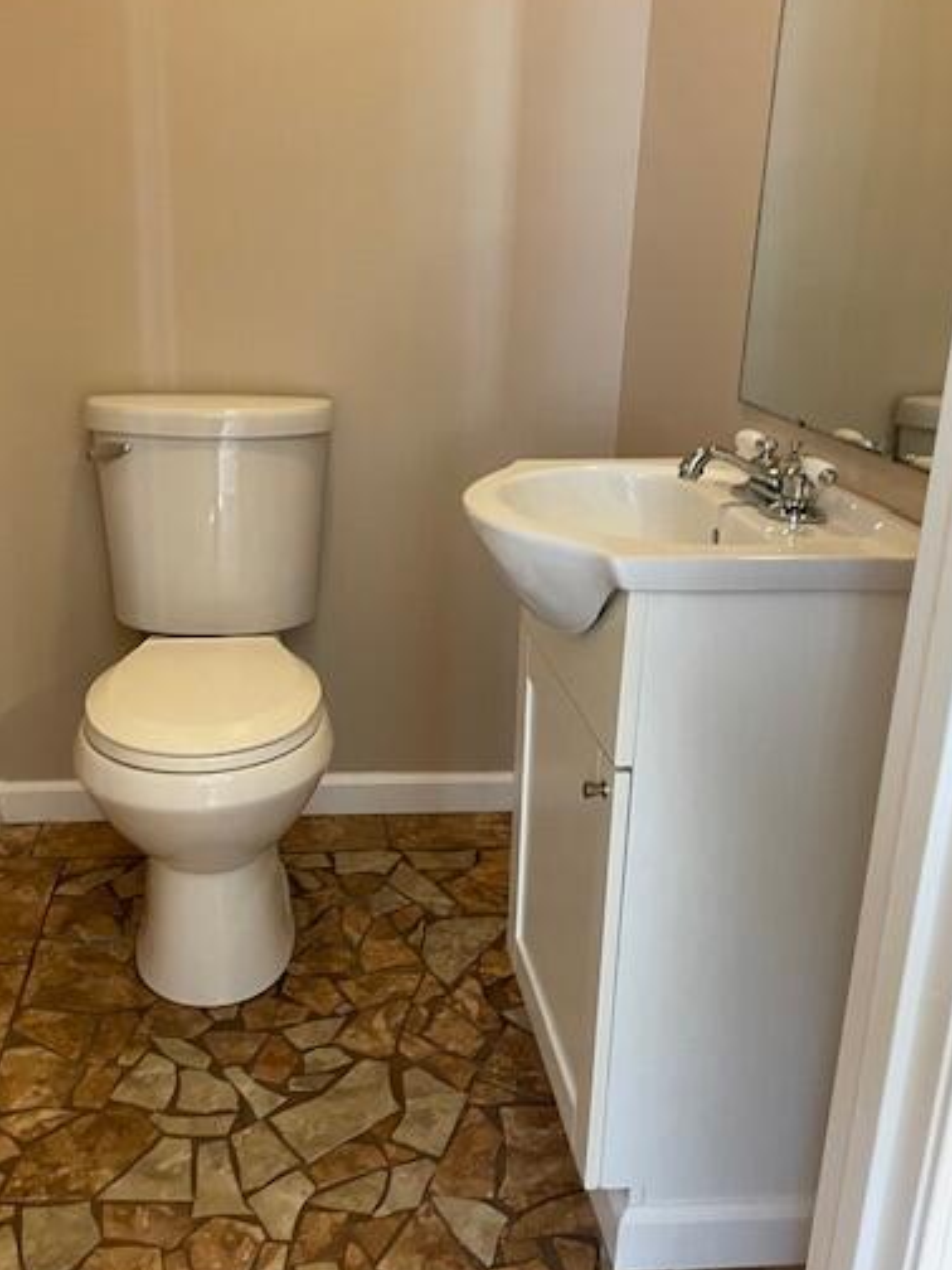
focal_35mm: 33
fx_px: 1210
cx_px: 395
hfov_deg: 42.8
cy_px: 612
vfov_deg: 55.3
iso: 200
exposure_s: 1/60
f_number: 1.6
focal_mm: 4.2
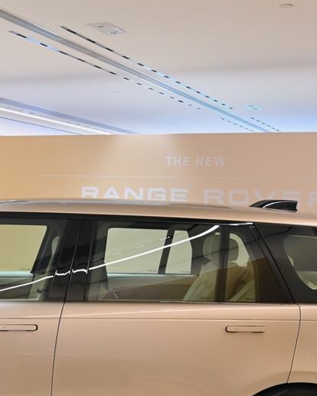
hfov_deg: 23.8
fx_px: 728
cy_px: 244
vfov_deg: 30.3
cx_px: 18
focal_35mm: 62
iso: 2000
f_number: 4
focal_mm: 28.5
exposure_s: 1/500
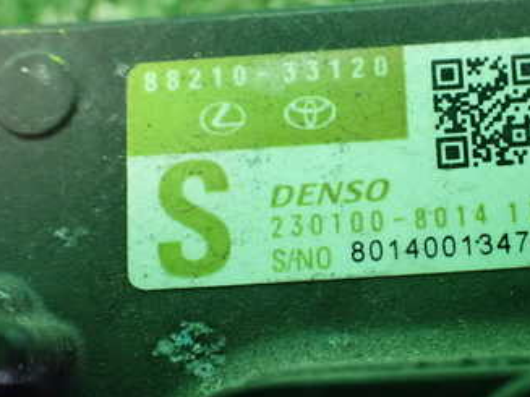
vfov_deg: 26.5
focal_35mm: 55
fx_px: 842
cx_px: 400
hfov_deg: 34.2
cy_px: 209
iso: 800
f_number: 2.3
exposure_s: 1/30
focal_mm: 5.4
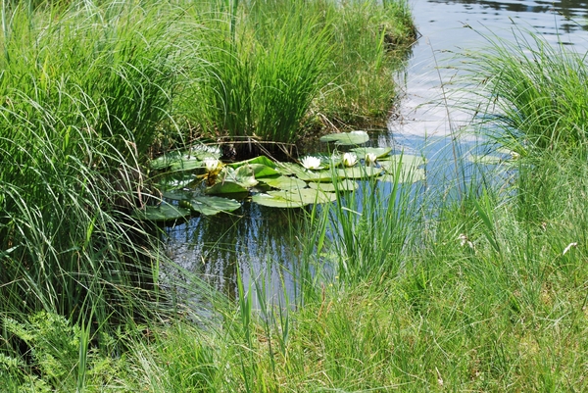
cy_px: 196
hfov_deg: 24.6
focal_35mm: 82
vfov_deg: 16.6
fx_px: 1348
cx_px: 294
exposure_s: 1/200
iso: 200
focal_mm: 55
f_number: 10
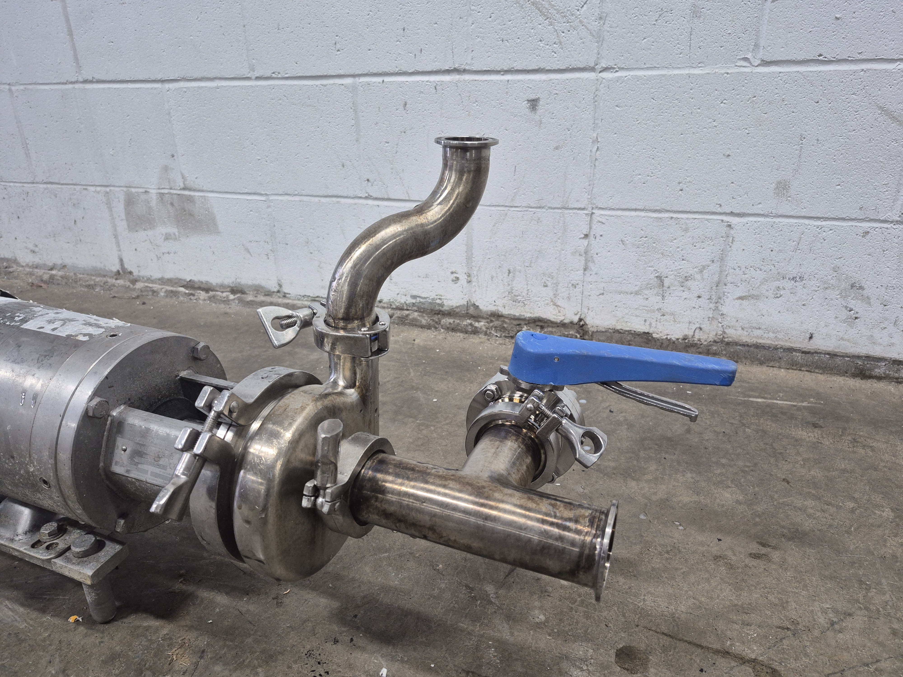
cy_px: 338
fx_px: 600
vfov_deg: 58.9
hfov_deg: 73.9
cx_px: 452
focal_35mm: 23
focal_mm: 5.4
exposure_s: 1/120
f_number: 1.8
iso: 320
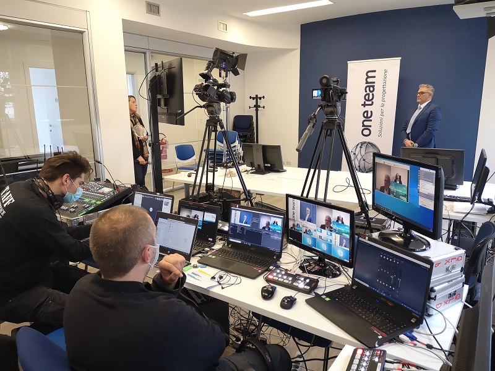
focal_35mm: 27
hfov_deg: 65.3
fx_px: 386
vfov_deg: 51.4
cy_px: 186
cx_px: 248
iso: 400
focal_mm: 3.95
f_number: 1.8
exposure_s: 1/100
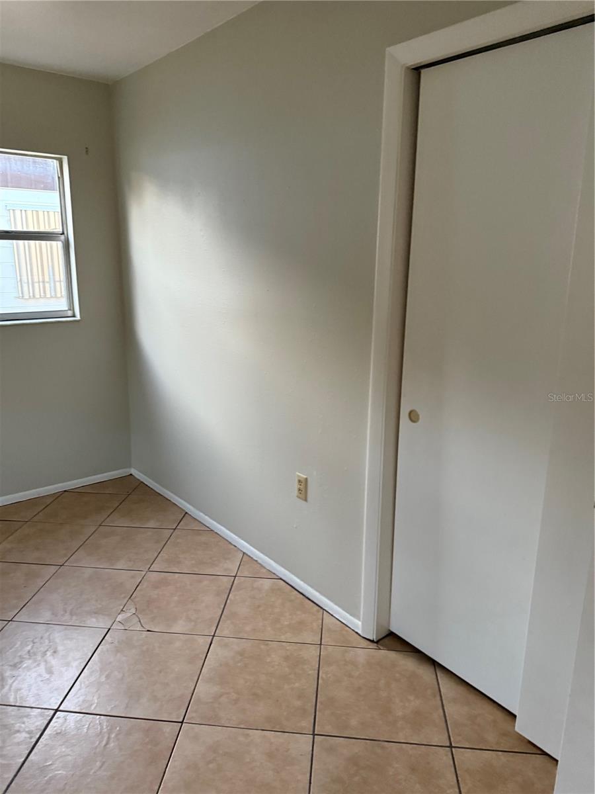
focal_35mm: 24
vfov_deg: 71.6
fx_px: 550
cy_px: 397
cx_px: 298
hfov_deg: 56.8
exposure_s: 1/60
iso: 640
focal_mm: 6.76
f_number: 1.78
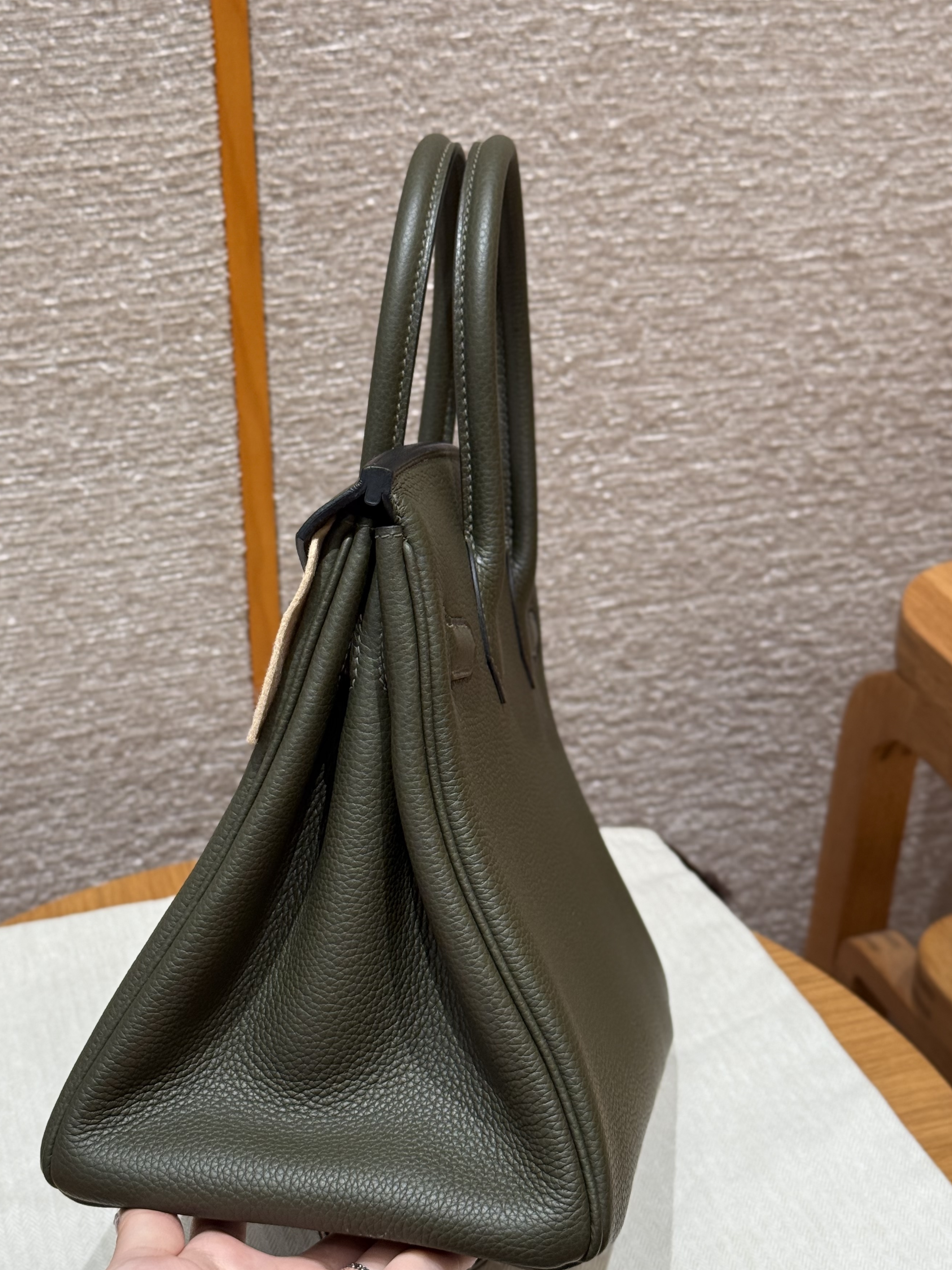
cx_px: 409
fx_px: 2017
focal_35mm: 55
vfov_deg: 34.9
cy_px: 707
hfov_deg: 26.5
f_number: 1.78
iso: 125
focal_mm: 6.76
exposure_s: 1/100
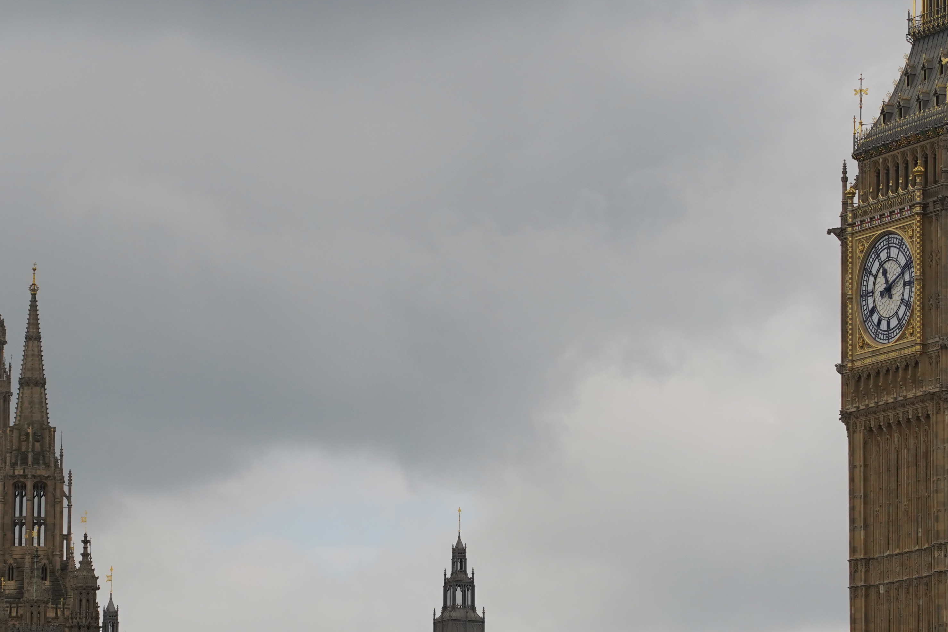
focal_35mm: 209
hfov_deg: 9.8
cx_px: 346
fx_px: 5503
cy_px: 419
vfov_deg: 6.6
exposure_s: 1/4000
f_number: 5.6
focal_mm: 103
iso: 800
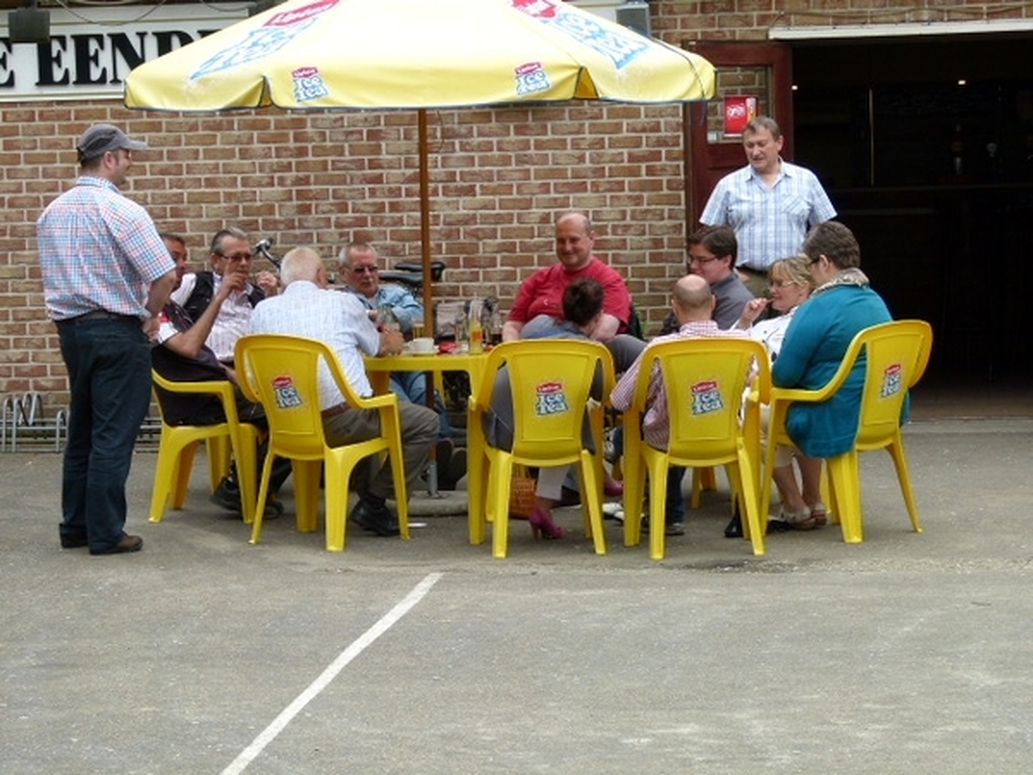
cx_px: 516
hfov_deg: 18.4
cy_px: 388
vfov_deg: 13.8
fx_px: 3193
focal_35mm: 107
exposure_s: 1/160
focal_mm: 19.3
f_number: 4
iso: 100
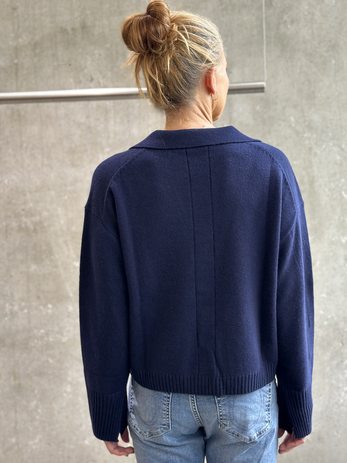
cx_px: 176
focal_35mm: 52
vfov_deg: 36.8
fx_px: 695
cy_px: 228
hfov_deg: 28.0
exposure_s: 1/83
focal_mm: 6.86
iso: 125
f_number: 1.78
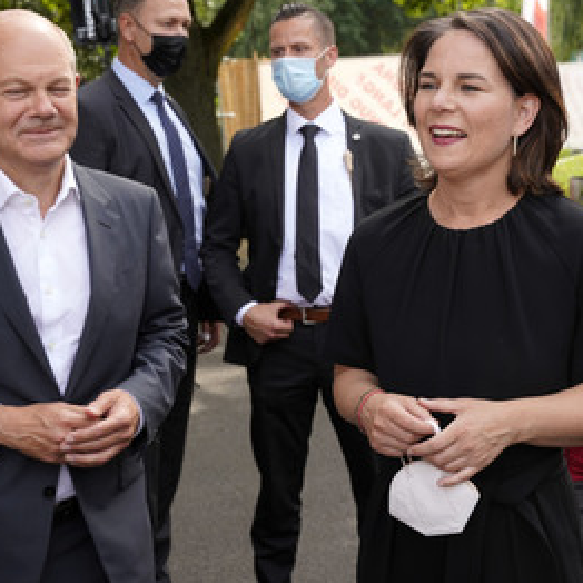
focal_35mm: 60
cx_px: 293
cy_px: 285
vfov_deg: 28.6
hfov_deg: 28.6
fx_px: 1143
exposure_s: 1/200
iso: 250
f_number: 6.3
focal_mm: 41
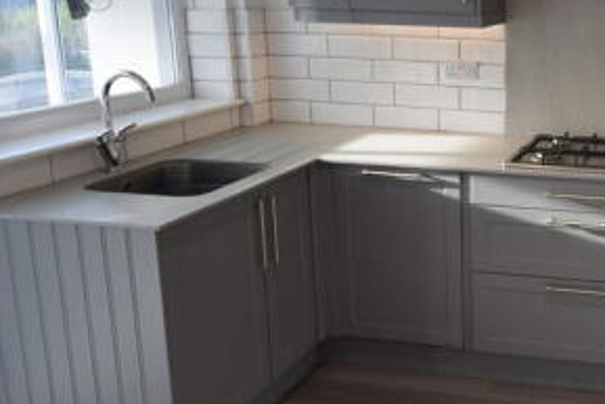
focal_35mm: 44
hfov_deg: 39.5
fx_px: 742
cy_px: 148
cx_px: 596
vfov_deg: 30.3
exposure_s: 1/80
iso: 400
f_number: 4.5
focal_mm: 13
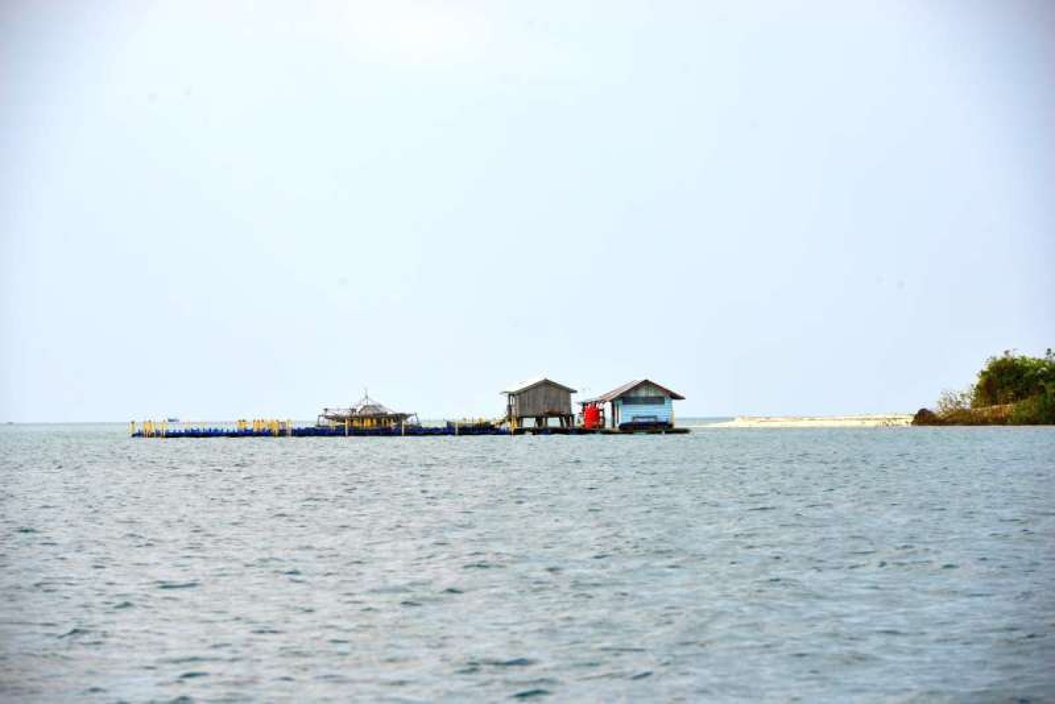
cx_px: 528
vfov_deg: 6.9
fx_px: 5863
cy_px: 352
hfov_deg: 10.3
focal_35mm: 200
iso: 100
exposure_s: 1/320
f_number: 9
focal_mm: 200
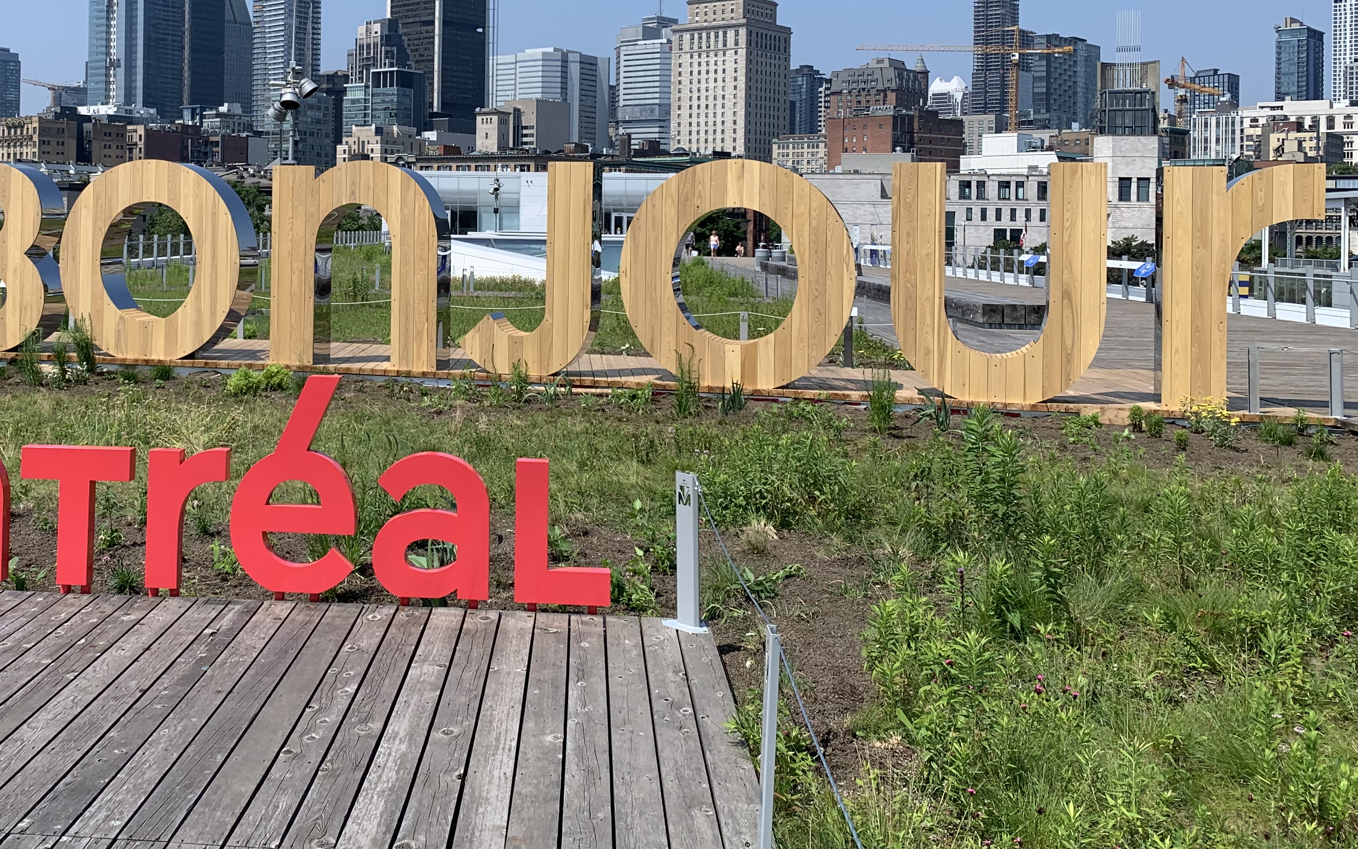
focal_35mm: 38
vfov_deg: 33.0
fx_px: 1406
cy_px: 216
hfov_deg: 50.7
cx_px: 461
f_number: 1.8
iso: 25
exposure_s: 1/2755
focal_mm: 4.25
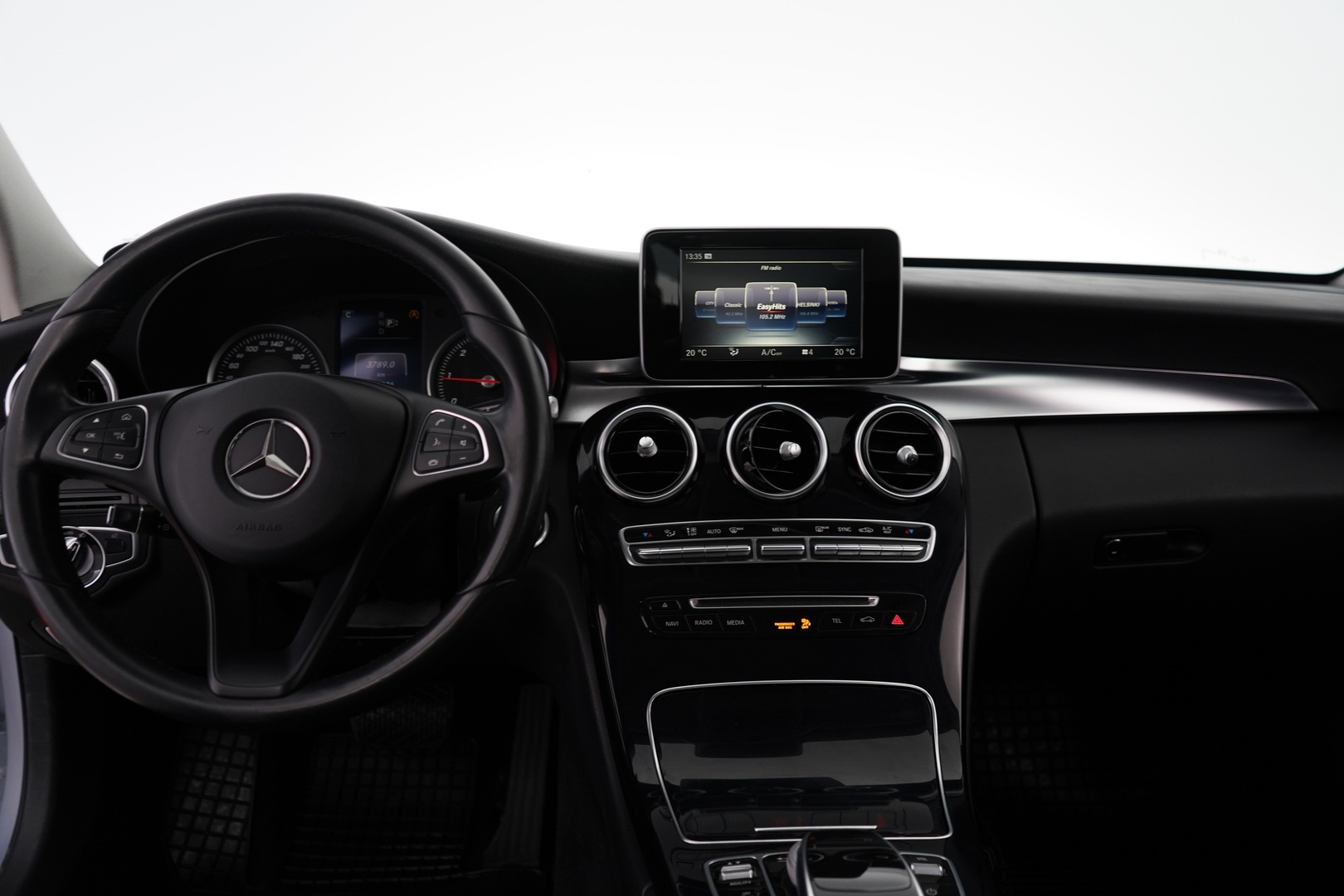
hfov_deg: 65.5
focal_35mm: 28
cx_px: 672
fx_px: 1045
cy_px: 448
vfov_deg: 46.4
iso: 1000
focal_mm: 28
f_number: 3.5
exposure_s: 1/25
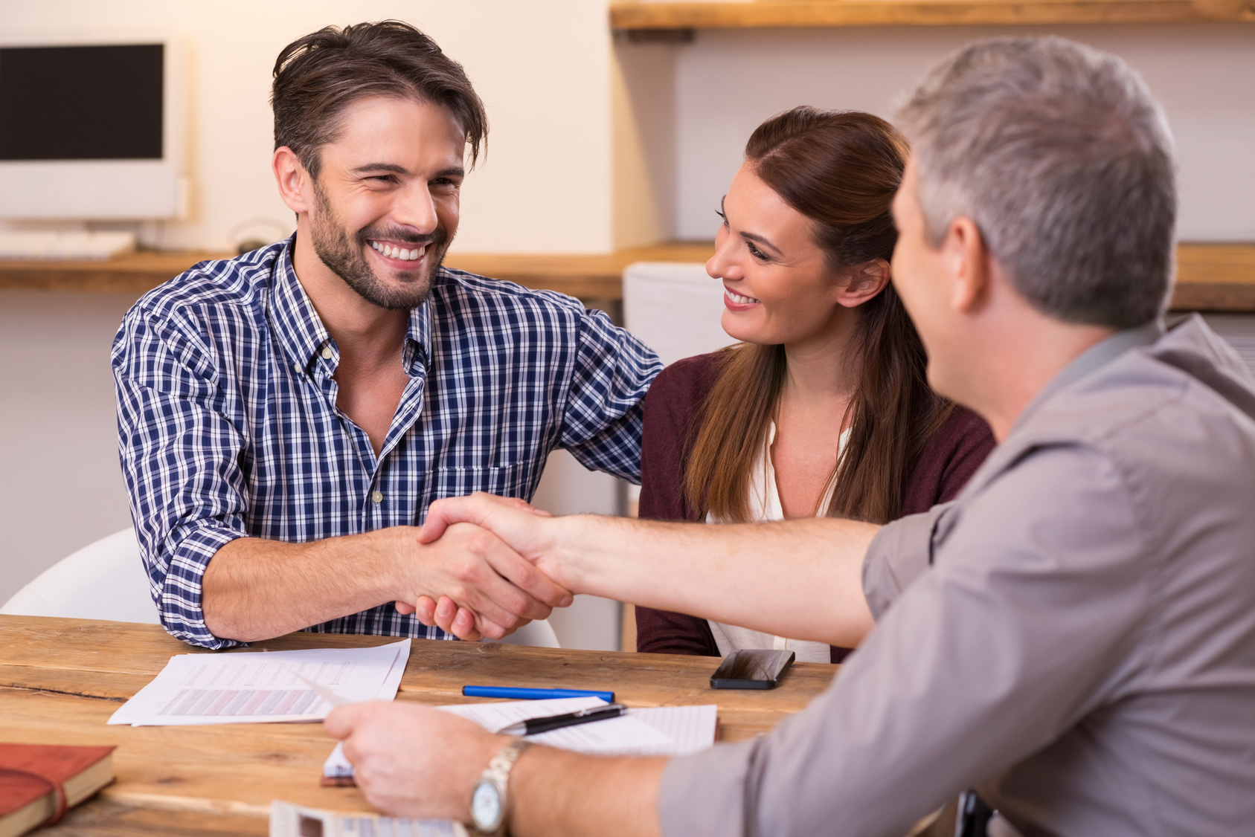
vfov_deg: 16.1
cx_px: 628
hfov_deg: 23.9
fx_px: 2964
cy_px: 418
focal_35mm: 85
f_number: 4
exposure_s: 1/160
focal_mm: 85
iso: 400
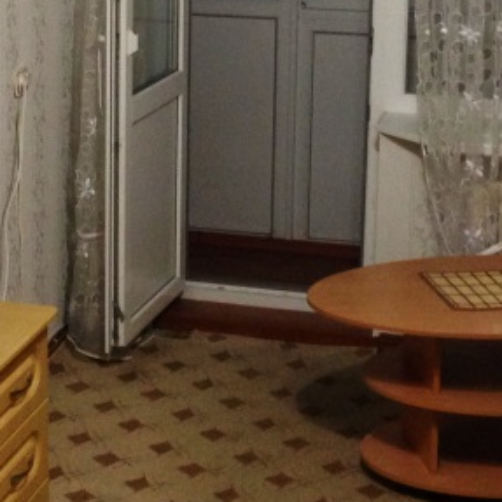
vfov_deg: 16.5
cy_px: 61
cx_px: 110
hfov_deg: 16.6
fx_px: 1706
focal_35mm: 104
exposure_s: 1/20
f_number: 2.4
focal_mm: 4.13
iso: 200
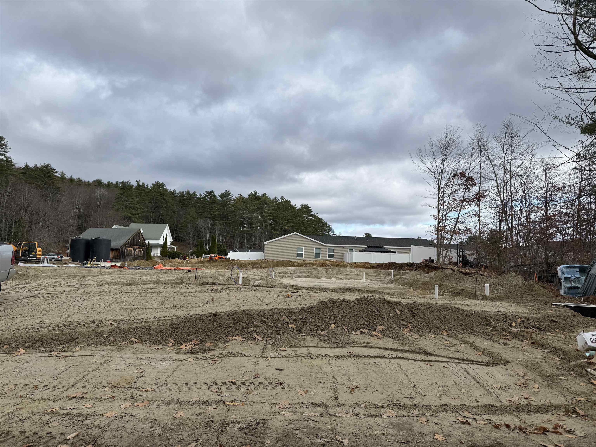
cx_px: 298
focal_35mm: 24
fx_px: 413
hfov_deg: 71.6
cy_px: 224
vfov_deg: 56.8
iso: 80
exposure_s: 1/2611
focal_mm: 6.76
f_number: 1.78
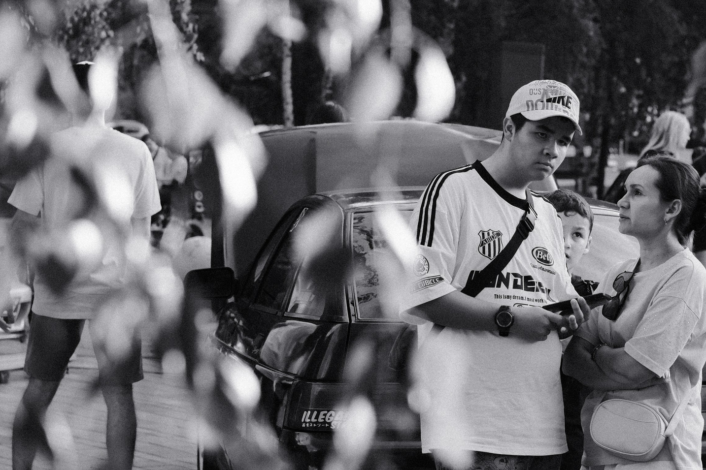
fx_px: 2627
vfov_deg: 10.2
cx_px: 401
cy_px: 197
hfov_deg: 15.3
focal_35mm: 134
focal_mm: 50
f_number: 3.2
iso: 500
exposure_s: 1/640
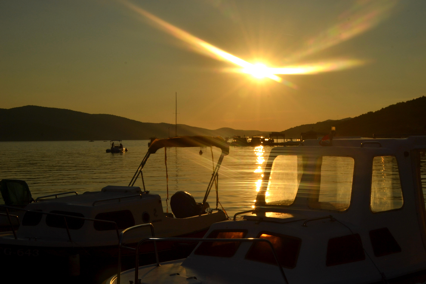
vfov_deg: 28.1
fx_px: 568
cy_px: 142
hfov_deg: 41.1
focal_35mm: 48
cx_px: 213
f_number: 18
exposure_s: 1/200
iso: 100
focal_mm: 32
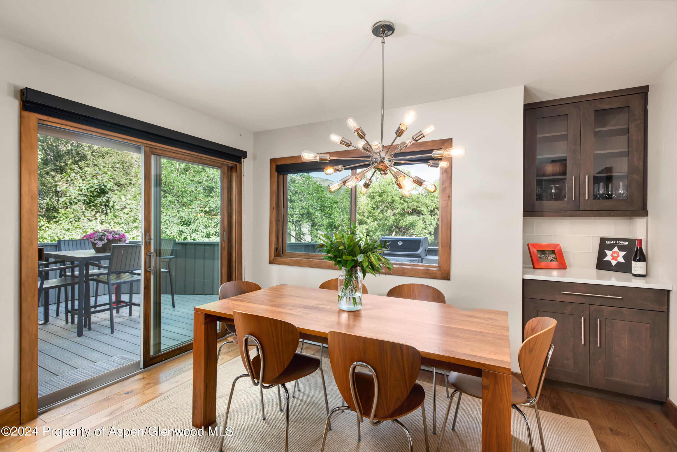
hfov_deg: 93.3
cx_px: 338
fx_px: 320
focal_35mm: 17
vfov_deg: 70.5
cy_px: 226
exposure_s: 1/3
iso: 400
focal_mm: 17
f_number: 7.1
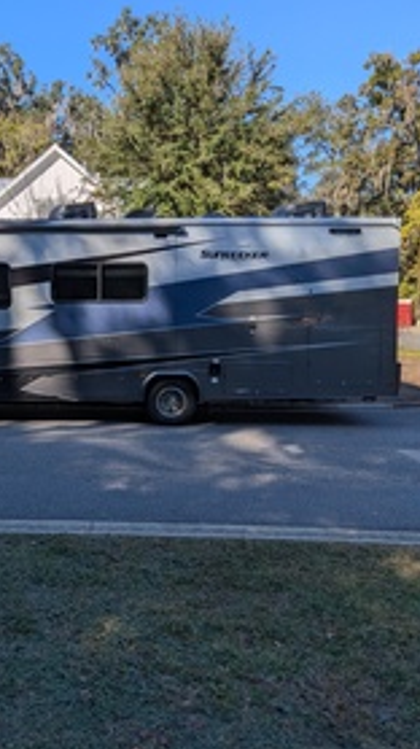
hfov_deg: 34.6
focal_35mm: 33
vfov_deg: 59.4
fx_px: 655
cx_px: 89
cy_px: 331
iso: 45
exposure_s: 1/2833
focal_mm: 6.81
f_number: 1.85
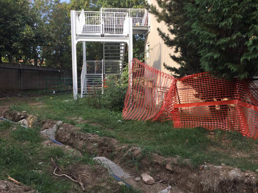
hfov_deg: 61.7
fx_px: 216
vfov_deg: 48.2
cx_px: 129
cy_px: 96
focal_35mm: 29
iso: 32
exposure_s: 1/465
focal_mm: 4.15
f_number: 2.2
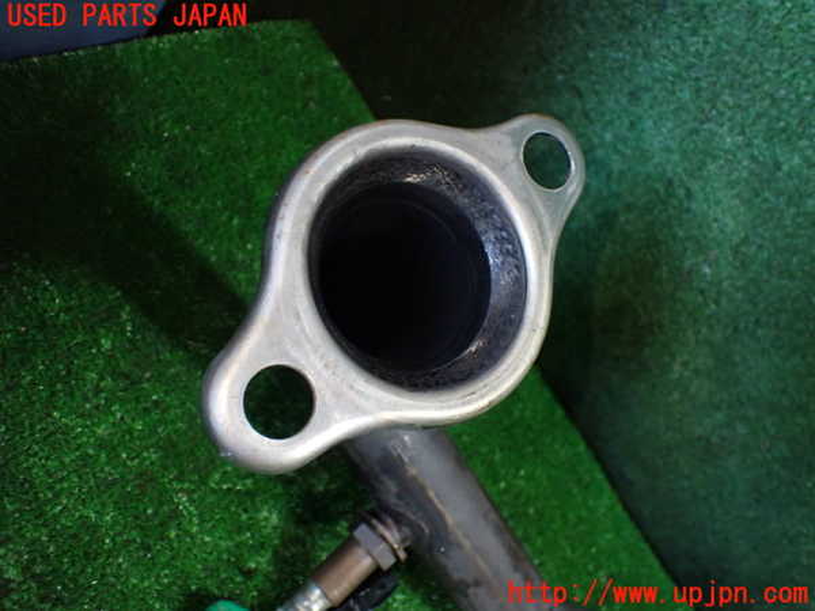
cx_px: 408
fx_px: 706
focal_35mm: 30
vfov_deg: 46.8
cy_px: 306
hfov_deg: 60.0
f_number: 2.3
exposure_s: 1/125
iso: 640
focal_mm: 5.4
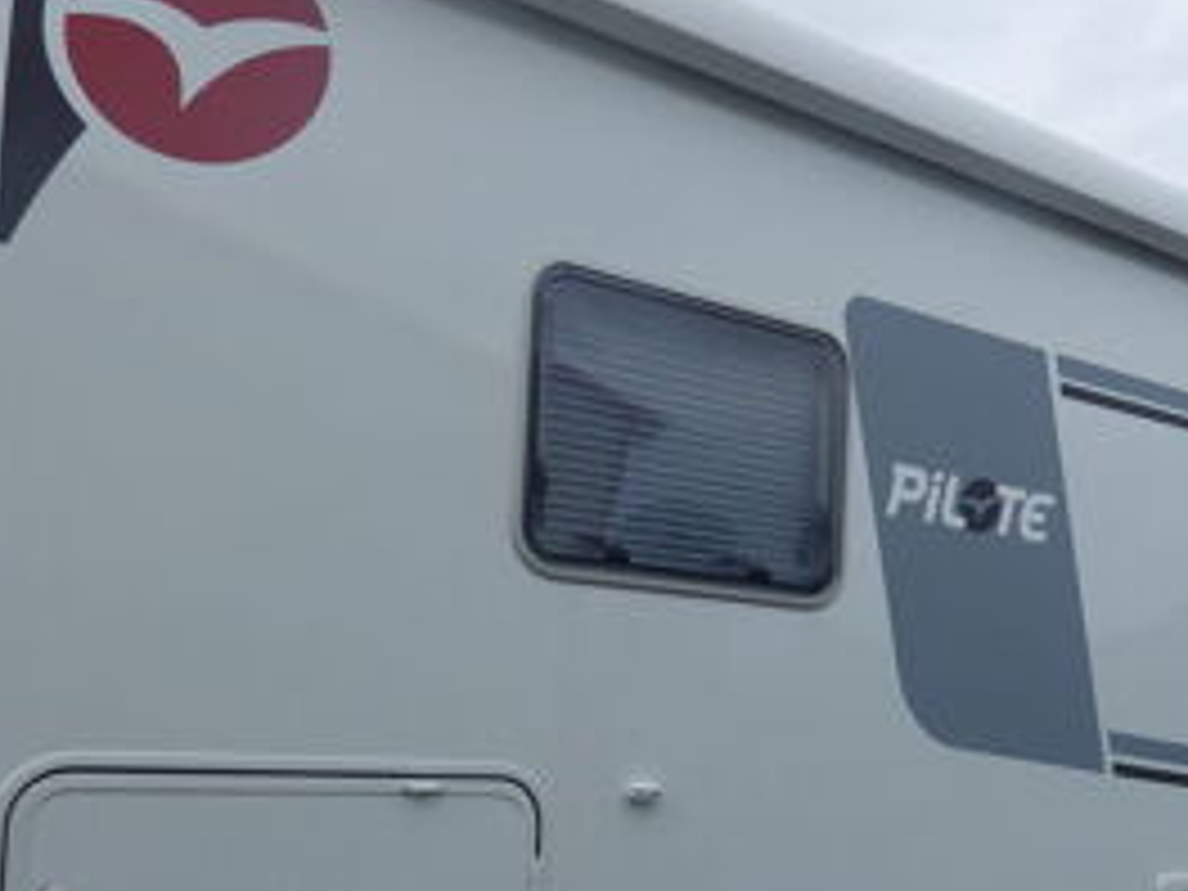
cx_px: 738
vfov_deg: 35.1
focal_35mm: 40
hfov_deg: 46.4
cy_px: 675
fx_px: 1373
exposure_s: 1/800
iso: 100
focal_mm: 4
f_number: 3.1
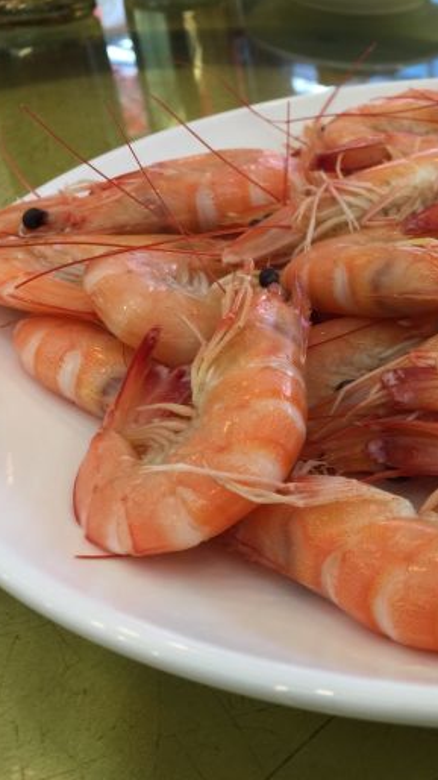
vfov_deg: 47.4
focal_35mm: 43
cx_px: 512
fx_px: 888
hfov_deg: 25.2
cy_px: 389
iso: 32
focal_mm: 4.15
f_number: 2.2
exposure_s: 1/33
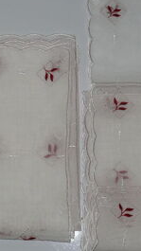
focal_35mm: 77
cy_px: 99
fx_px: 512
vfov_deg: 27.5
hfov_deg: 15.7
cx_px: 76
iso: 100
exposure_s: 1/30
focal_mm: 8.1
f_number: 2.8
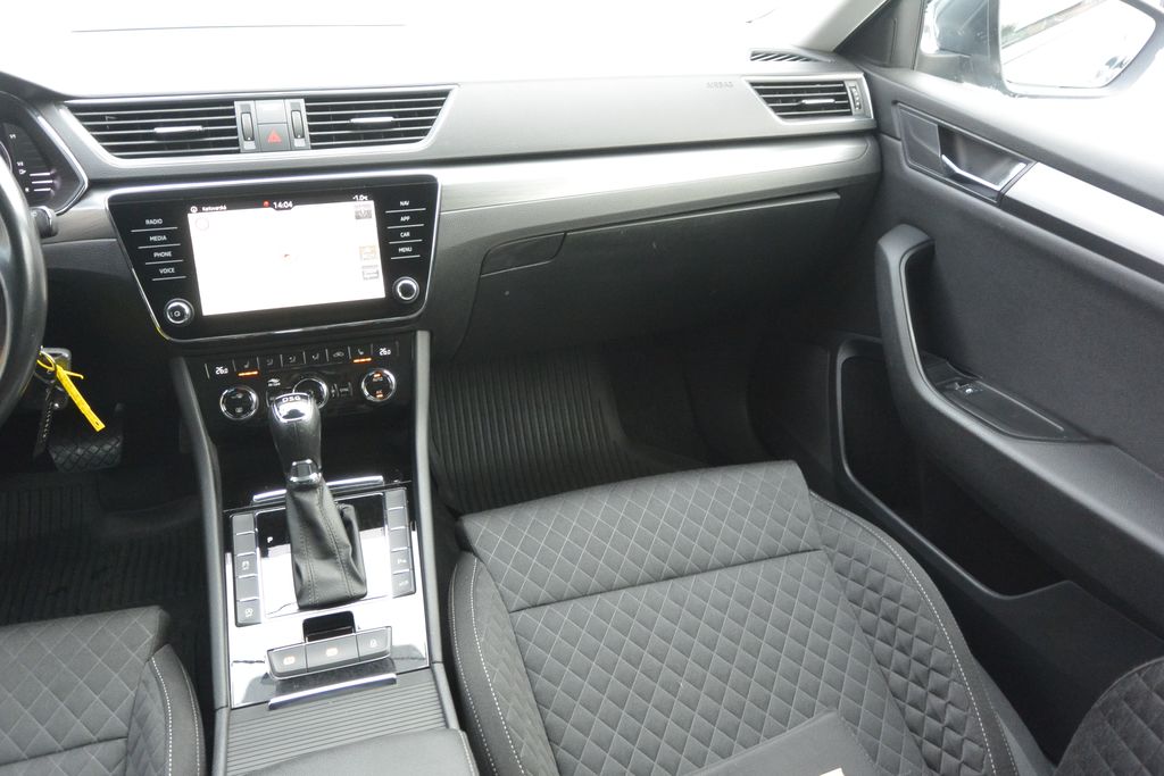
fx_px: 873
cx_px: 582
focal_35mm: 27
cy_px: 388
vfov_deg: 47.9
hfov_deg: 67.4
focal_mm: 10
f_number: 3.5
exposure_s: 1/60
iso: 720
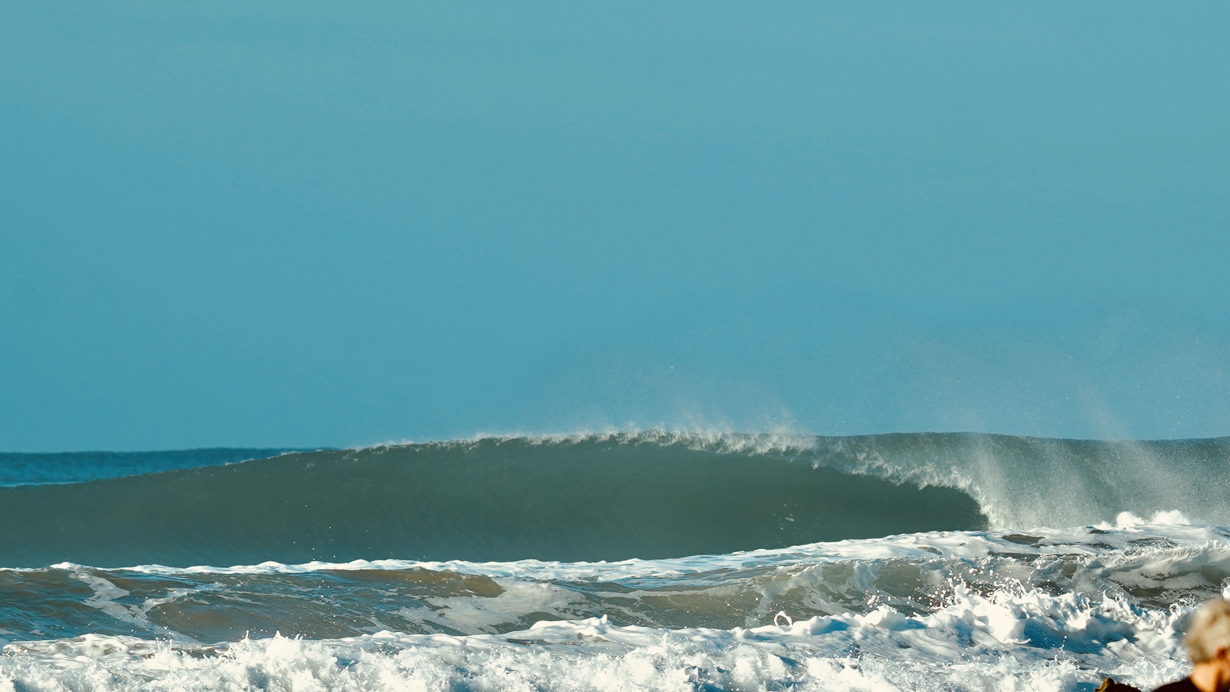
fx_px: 25699
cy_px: 239
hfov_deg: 2.7
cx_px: 933
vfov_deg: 1.5
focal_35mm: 788
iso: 160
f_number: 5.6
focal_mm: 277
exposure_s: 1/640
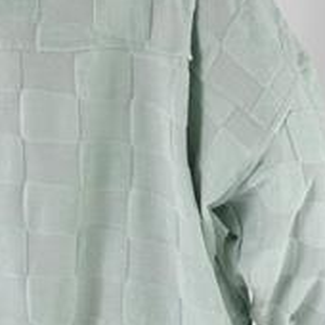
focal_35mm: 133
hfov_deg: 13.1
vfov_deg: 13.0
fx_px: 1413
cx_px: 75
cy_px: 43
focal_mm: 6.76
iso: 64
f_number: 1.78
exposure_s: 1/311
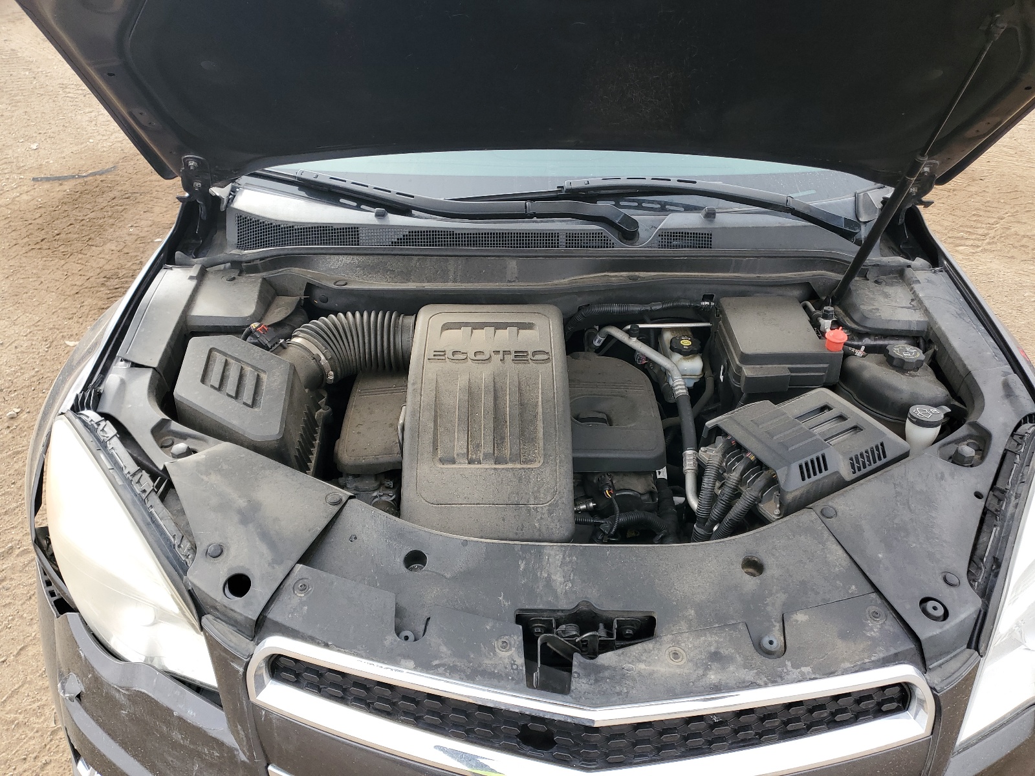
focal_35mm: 26
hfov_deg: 67.3
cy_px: 388
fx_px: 777
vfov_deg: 53.1
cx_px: 518
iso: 50
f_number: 1.5
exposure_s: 1/312
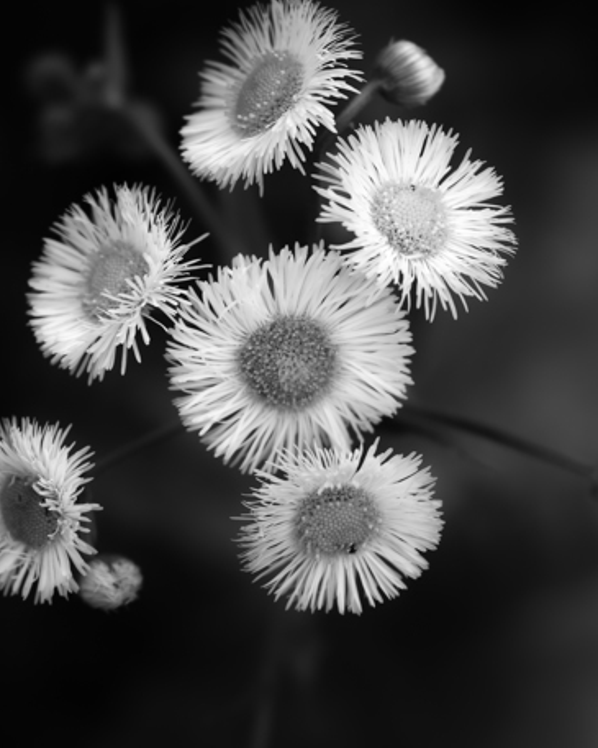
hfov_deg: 9.8
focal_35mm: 158
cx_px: 247
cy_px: 397
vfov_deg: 12.2
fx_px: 3494
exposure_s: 1/320
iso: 100
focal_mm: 50
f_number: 2.8
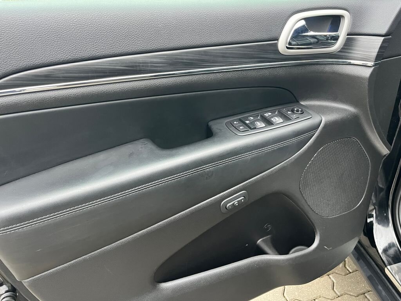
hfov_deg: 67.3
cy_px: 150
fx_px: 301
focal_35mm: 26
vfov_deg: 53.1
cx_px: 200
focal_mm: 5.1
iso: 500
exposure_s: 1/60
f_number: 1.6
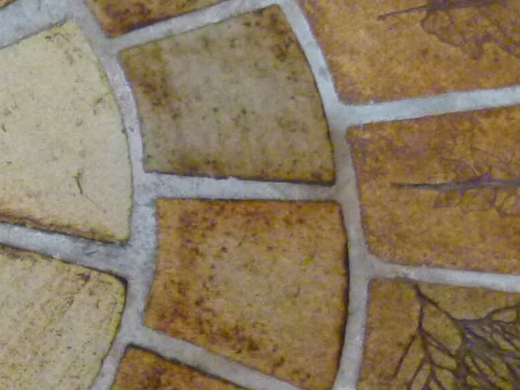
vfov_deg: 17.6
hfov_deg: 20.8
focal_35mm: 83
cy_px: 316
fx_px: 1247
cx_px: -208
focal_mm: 4.5
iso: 400
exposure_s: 1/40
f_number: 2.8
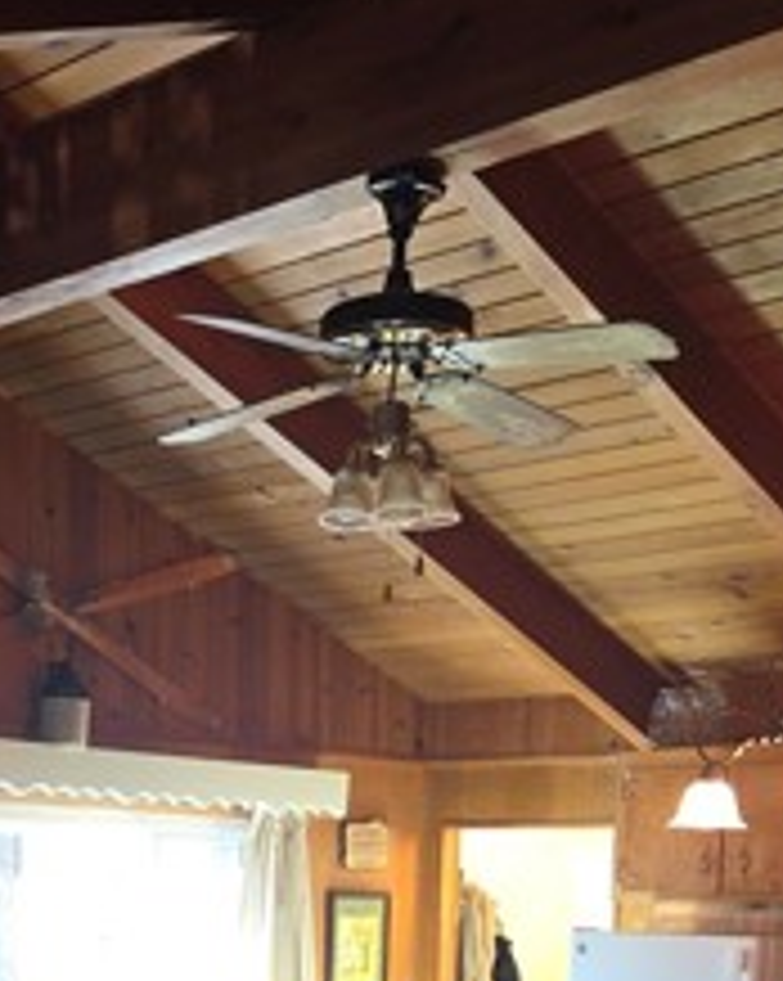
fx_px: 1915
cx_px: 63
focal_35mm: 66
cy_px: 1048
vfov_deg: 26.7
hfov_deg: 22.5
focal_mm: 6.3
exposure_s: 1/24
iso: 125
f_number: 1.7
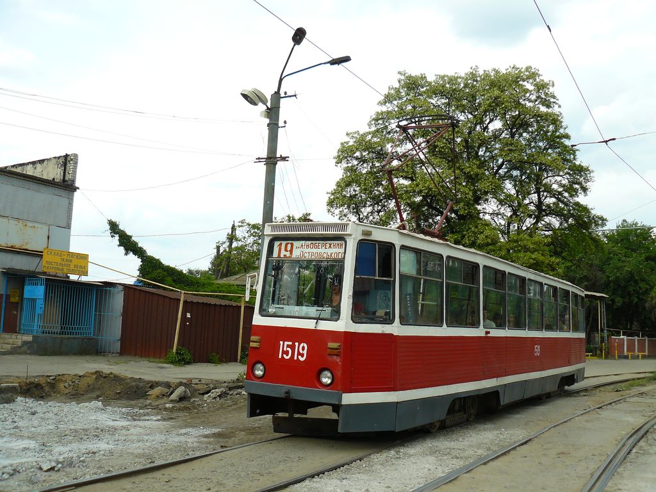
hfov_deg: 51.4
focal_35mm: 36
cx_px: 328
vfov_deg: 39.7
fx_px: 682
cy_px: 246
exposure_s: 1/640
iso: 100
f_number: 2.8
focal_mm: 6
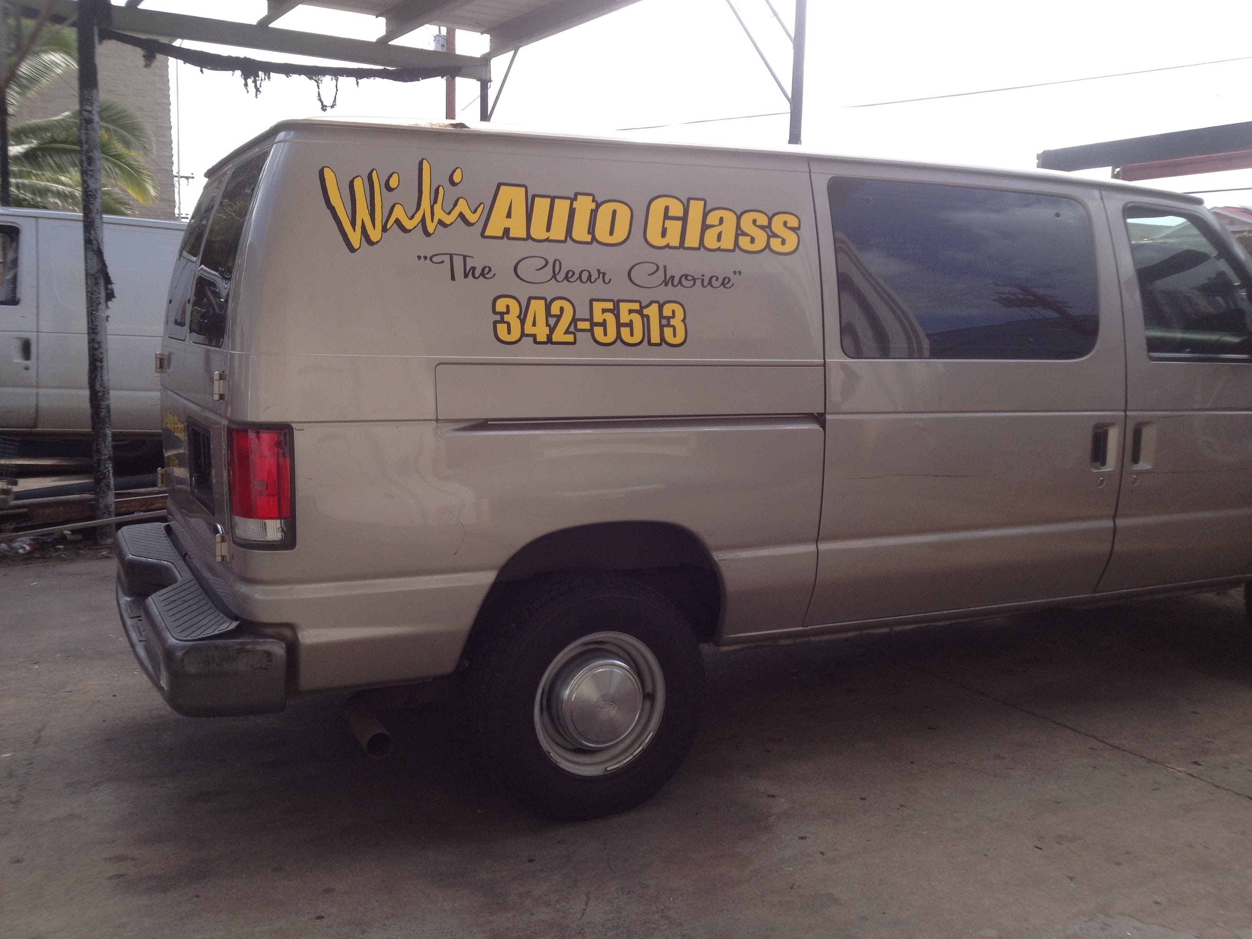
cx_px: 626
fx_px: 1266
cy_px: 470
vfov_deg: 40.7
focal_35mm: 35
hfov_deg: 52.6
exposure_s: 1/673
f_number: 2.4
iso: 50
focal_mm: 4.28
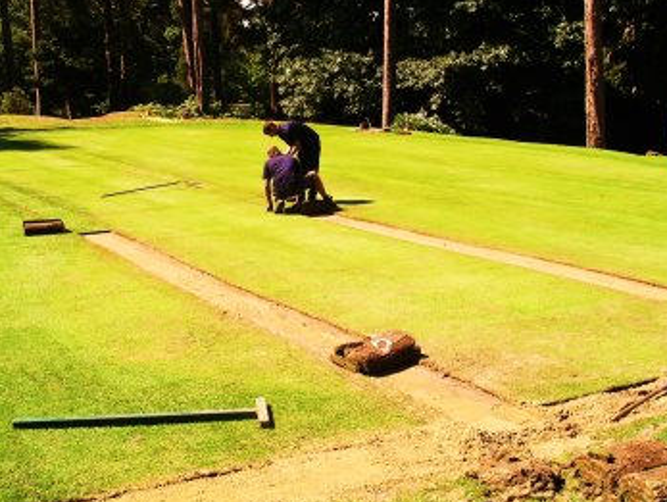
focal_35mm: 48
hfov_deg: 39.6
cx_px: 308
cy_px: 192
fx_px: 926
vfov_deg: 30.2
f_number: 6.5
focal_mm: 7.8
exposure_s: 1/74
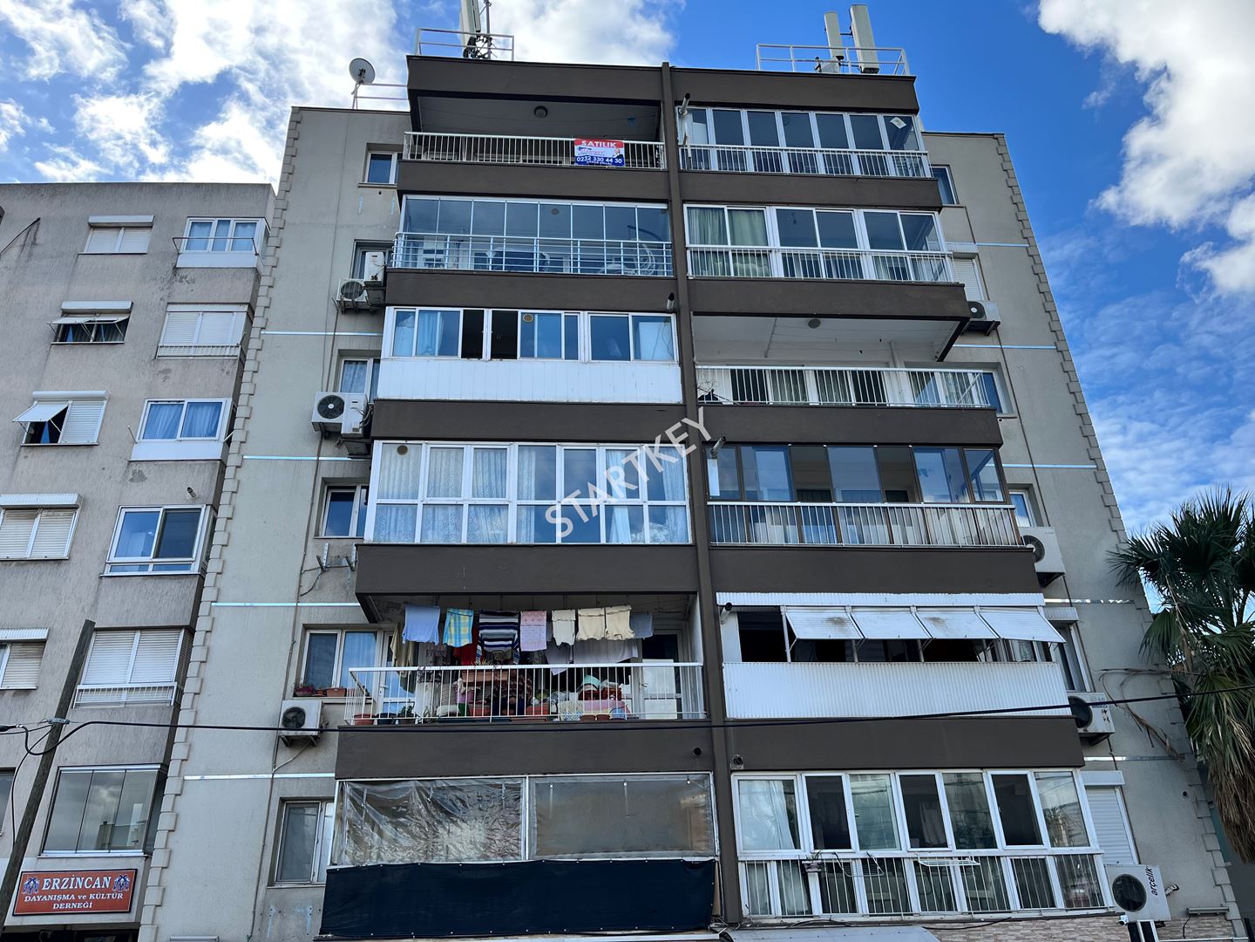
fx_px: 943
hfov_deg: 67.3
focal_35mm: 26
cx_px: 628
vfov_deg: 53.1
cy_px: 471
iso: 50
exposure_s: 1/1018
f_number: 1.6
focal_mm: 5.1
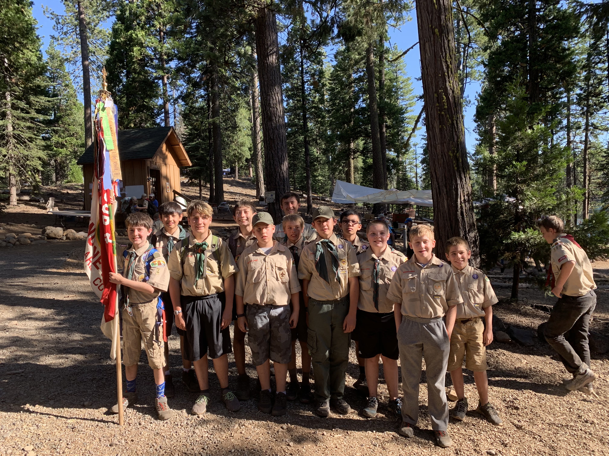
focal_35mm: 26
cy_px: 228
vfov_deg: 53.1
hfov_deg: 67.3
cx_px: 304
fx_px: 457
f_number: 1.8
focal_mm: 4.25
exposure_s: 1/437
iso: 25
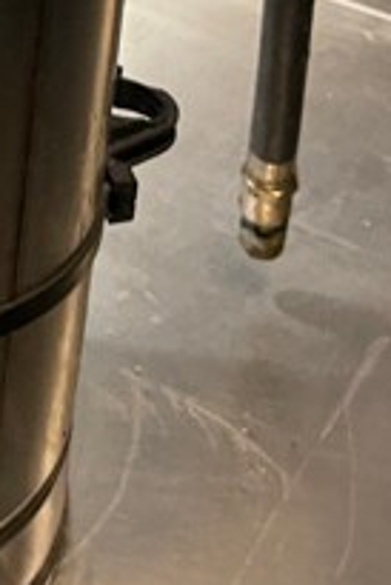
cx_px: -186
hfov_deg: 12.2
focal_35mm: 107
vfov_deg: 17.3
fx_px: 1740
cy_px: -284
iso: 500
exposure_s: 1/60
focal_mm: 5.1
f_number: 1.6
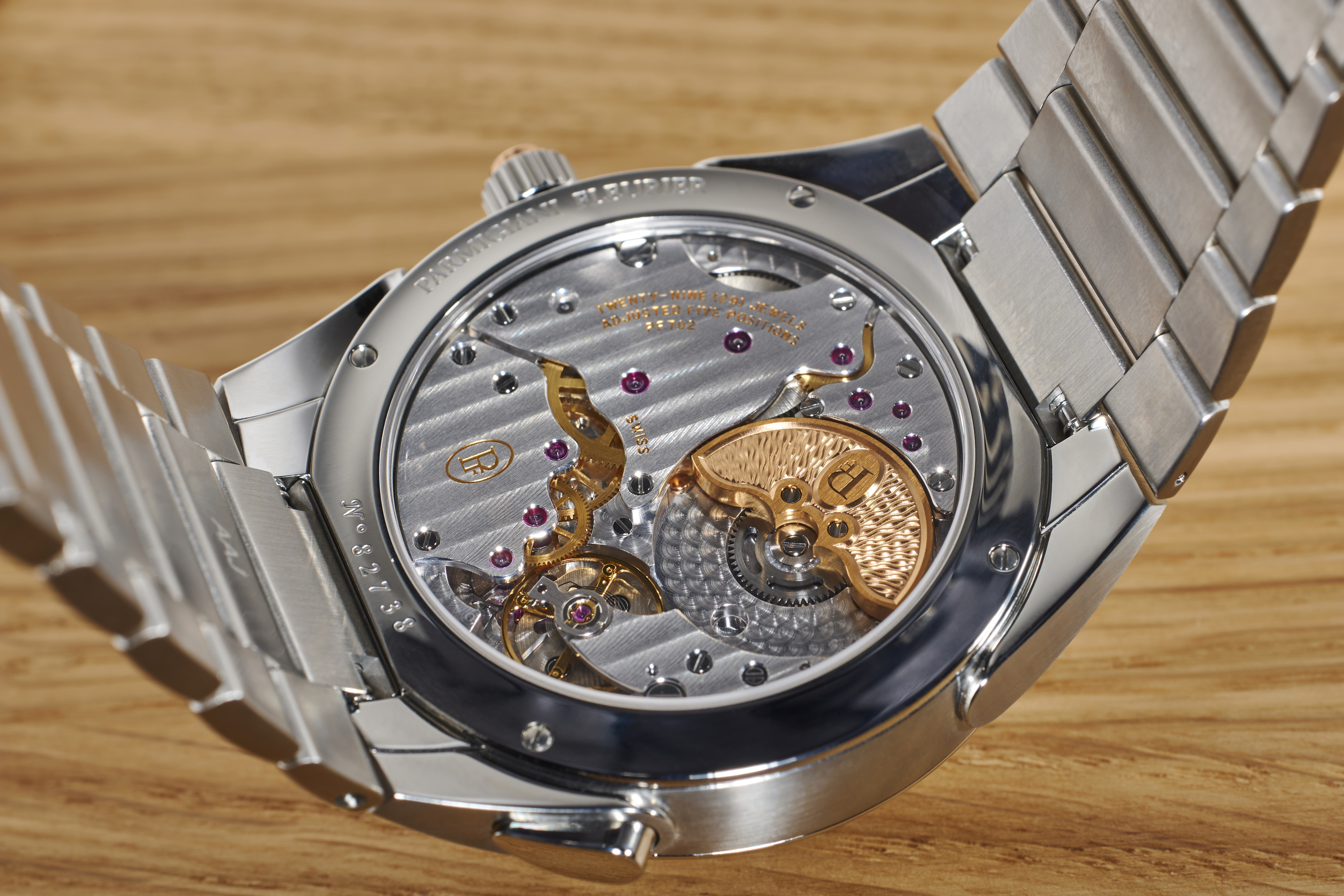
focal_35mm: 90
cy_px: 448
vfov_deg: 15.2
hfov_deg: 22.6
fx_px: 3360
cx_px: 672
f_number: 13
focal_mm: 60
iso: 100
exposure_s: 1/160
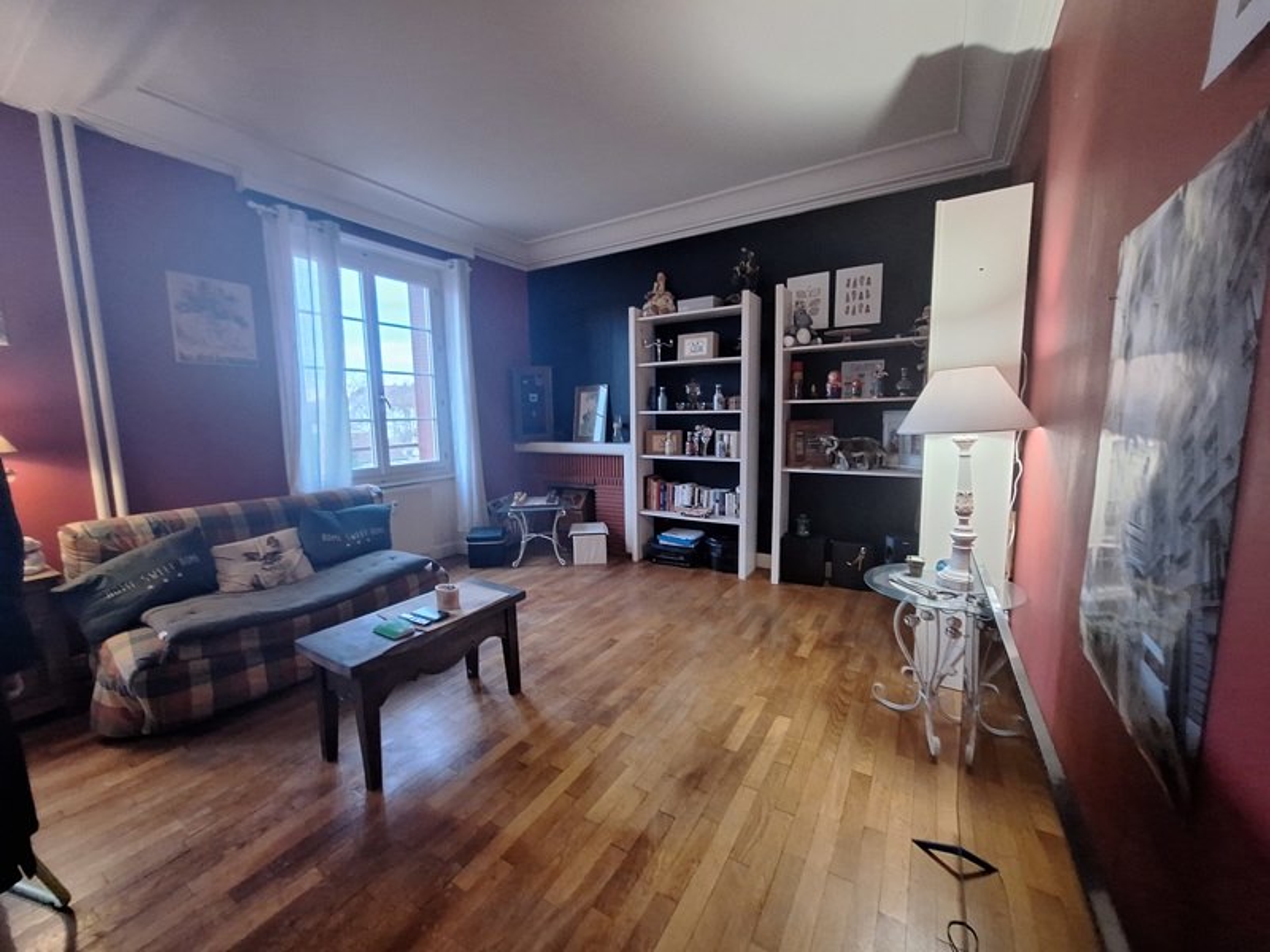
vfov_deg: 89.9
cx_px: 635
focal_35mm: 13
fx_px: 477
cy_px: 476
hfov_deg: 106.2
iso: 400
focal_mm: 1.74
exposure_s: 1/25
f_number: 2.2
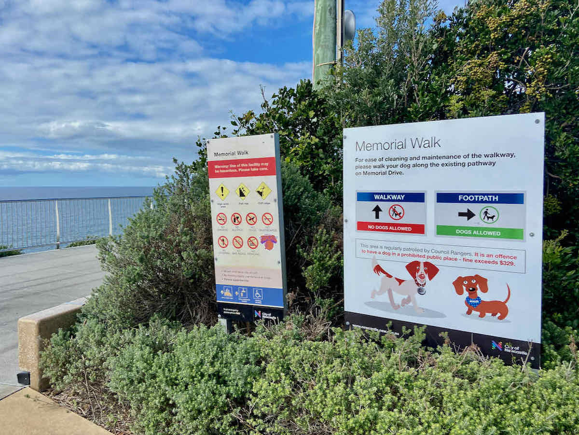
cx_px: 290
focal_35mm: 26
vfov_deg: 53.1
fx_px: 435
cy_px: 218
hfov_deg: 67.3
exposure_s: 1/3497
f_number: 1.8
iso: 32
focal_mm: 4.25
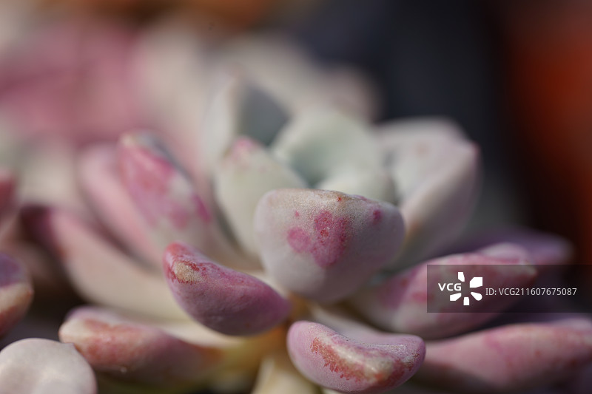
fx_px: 1644
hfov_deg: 20.4
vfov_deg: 13.7
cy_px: 197
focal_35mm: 100
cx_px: 296
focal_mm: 100
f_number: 4.5
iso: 100
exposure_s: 1/250
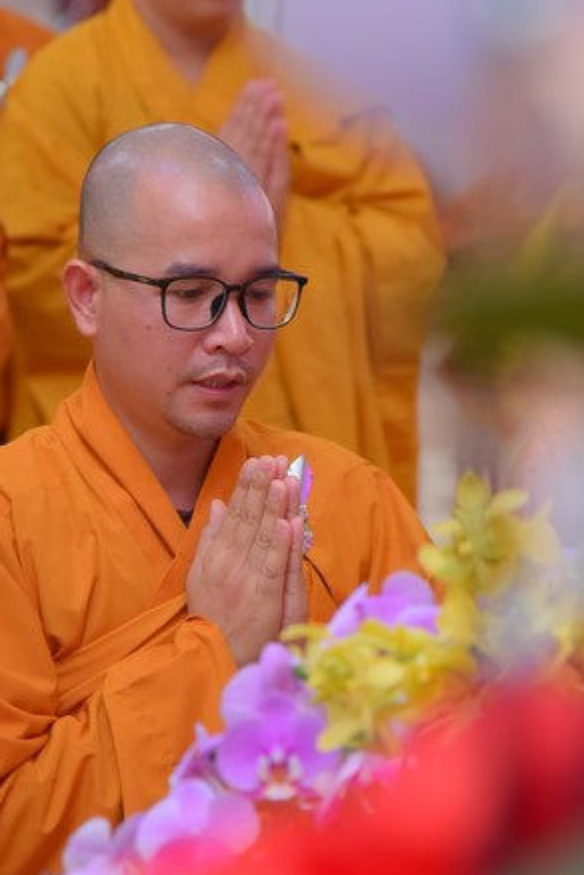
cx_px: 207
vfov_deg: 11.5
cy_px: 400
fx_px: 4331
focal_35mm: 178
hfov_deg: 7.7
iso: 1250
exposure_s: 1/160
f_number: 4.5
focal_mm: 120
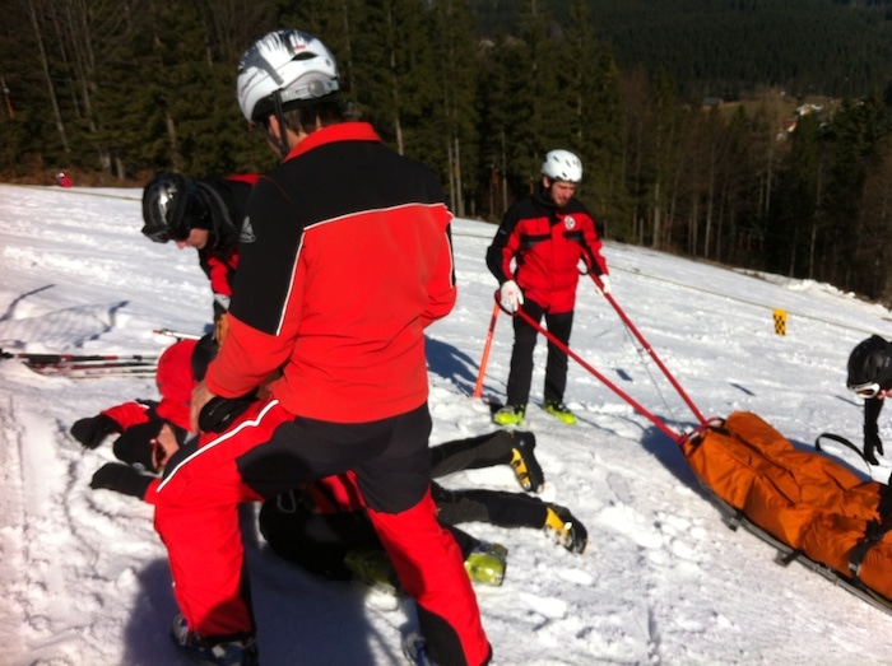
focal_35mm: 35
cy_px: 333
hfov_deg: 52.7
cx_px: 446
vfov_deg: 40.6
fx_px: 901
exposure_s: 1/2514
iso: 80
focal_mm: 3.85
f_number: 2.8
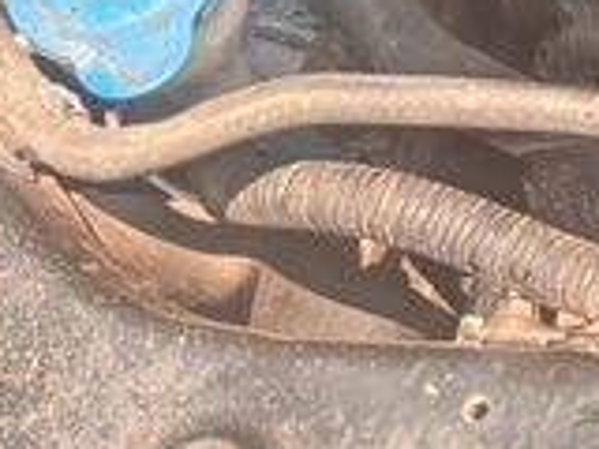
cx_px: 1419
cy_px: -543
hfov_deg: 12.2
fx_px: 2250
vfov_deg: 10.2
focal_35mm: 130
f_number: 1.6
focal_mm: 5.96
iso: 50
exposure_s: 1/263
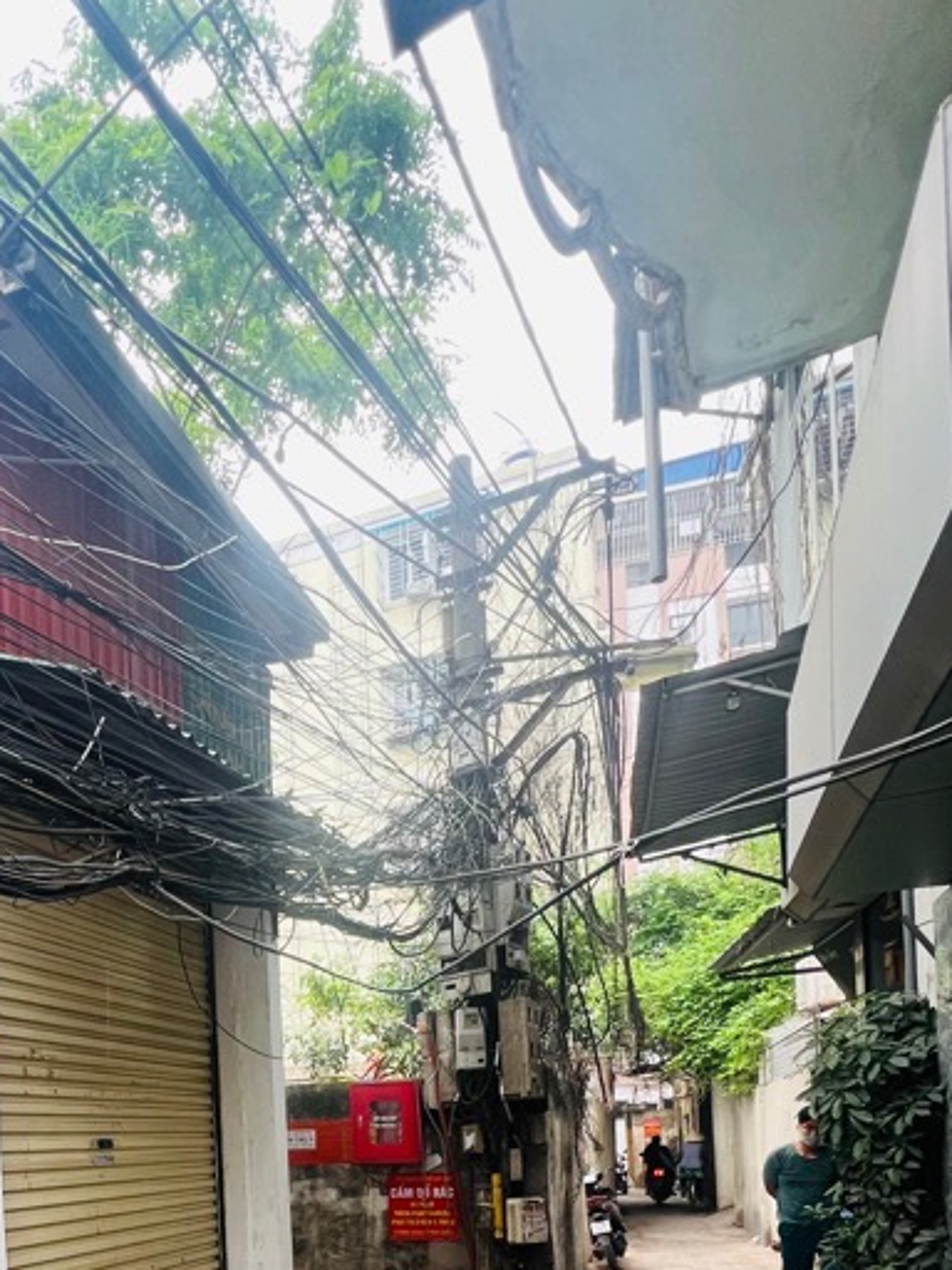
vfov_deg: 57.6
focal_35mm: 26
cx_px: 109
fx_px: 953
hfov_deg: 48.0
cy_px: 1146
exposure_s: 1/99
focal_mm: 1.57
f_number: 1.8
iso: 80
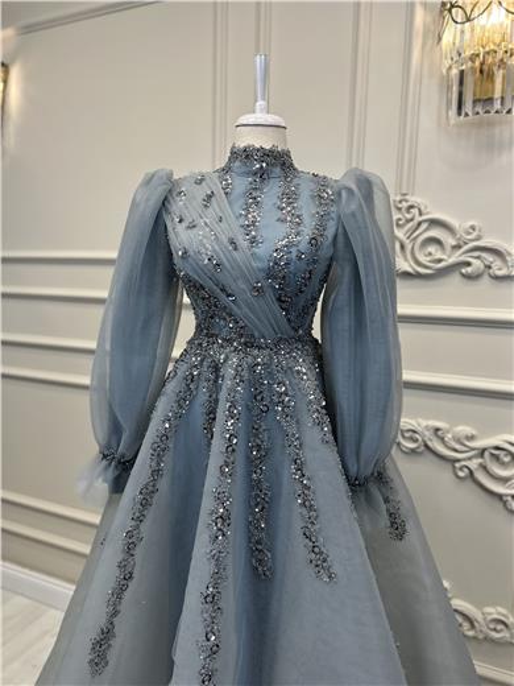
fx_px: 475
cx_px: 257
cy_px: 343
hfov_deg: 56.8
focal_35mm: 24
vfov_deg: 71.6
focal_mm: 6.86
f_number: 1.78
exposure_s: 1/204
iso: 64
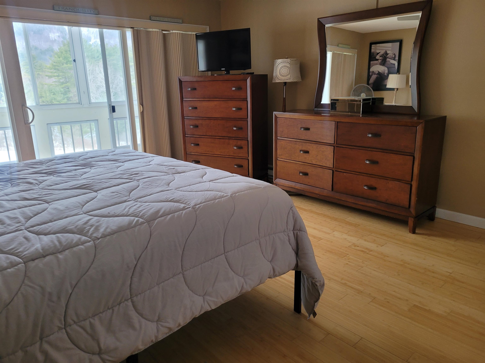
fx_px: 364
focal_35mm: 26
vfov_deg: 53.1
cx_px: 242
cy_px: 182
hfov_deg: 67.3
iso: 250
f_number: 1.8
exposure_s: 1/40
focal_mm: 5.4
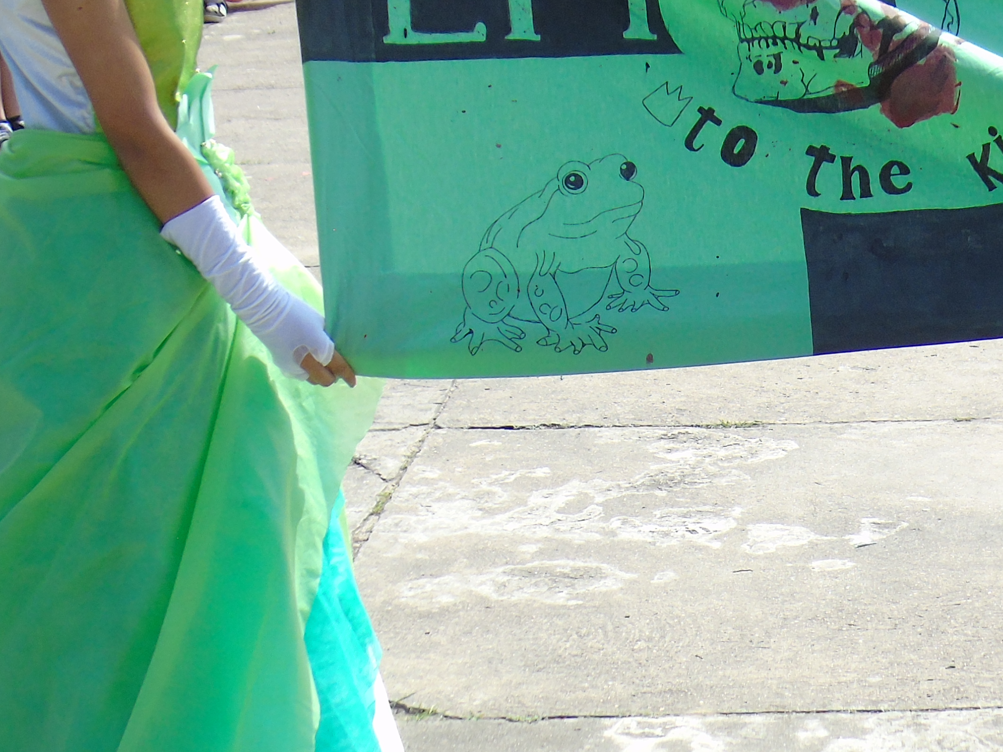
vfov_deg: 13.2
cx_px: 788
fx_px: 3245
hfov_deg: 17.4
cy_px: 269
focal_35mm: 112
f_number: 4.1
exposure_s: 1/400
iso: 80
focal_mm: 8.2
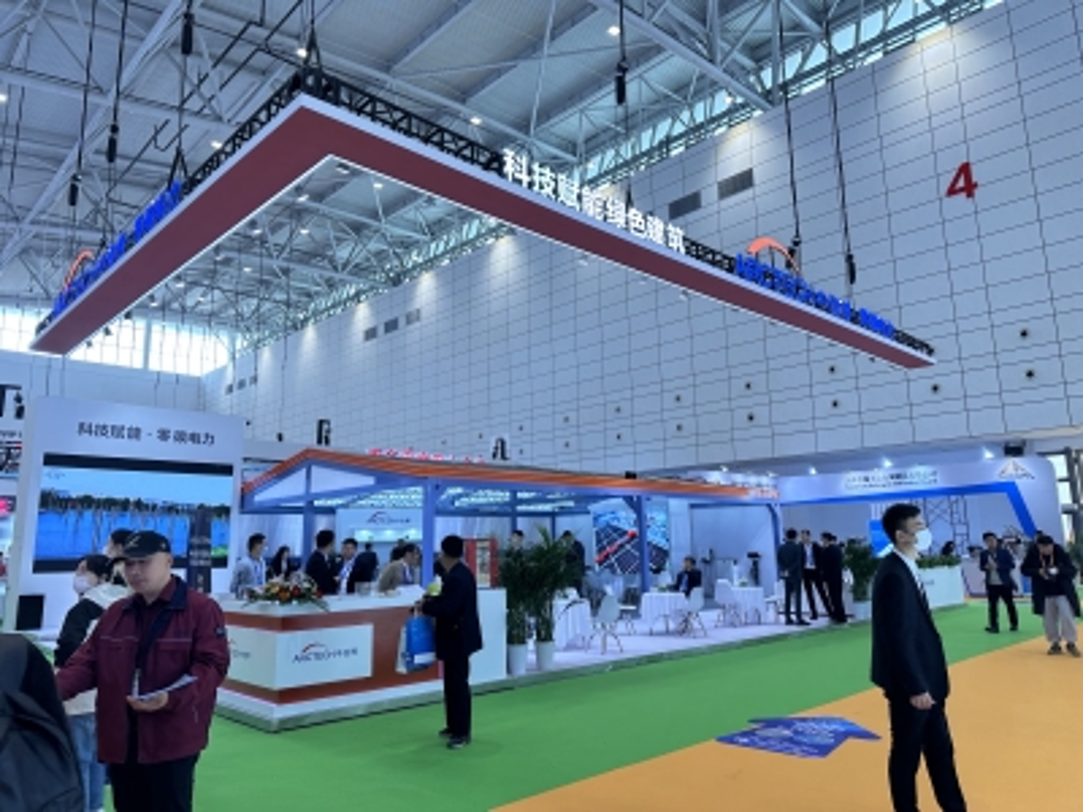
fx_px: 751
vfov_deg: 56.8
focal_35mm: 24
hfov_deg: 71.6
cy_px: 406
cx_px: 542
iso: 50
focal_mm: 6.86
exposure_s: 1/109
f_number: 1.78
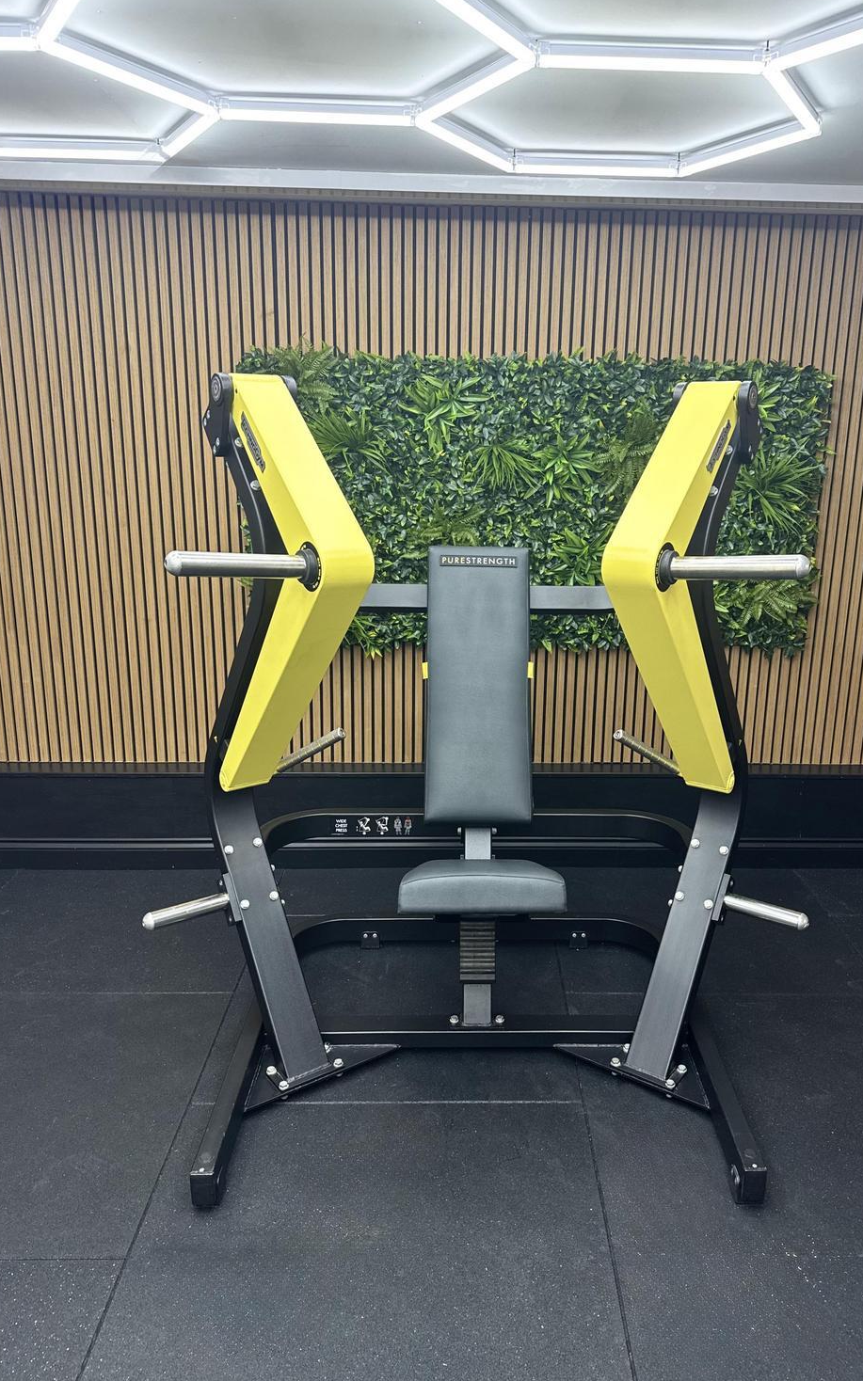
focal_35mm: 26
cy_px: 695
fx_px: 979
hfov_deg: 47.5
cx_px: 487
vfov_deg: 70.4
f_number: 1.78
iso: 200
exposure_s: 1/100
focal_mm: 6.76
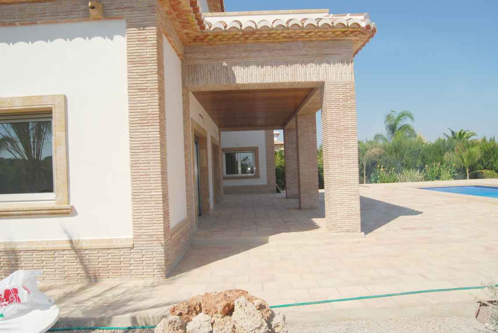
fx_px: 374
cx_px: 249
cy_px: 166
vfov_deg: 48.0
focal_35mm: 27
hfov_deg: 67.3
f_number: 10
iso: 100
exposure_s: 1/200
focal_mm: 18
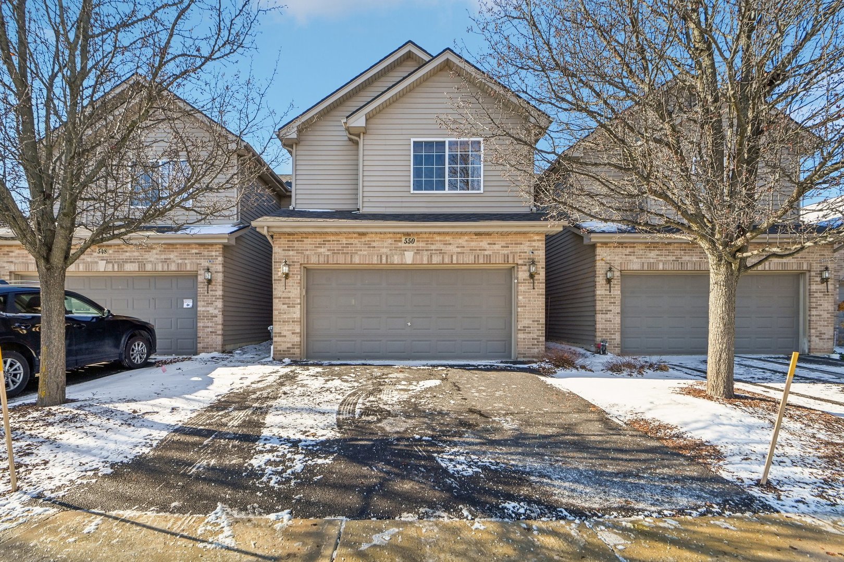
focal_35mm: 16
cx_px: 422
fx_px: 375
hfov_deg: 96.7
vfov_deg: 73.7
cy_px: 281
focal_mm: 16
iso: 400
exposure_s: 1/160
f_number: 13
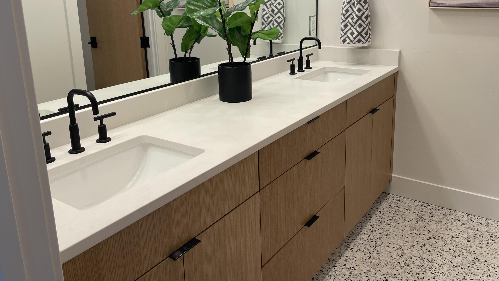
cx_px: 253
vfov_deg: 37.2
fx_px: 410
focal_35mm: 31
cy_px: 85
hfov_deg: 62.6
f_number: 1.6
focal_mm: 4.2
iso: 50
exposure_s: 1/120
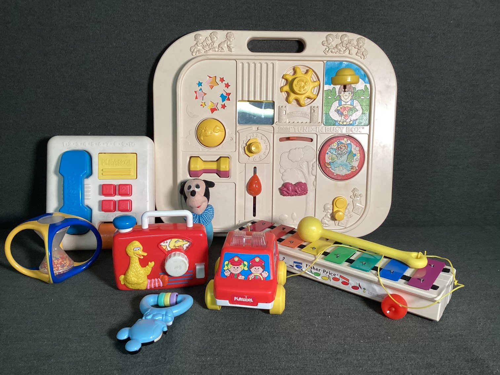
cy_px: 188
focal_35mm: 31
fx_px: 448
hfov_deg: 58.3
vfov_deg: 45.4
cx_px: 250
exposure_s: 1/60
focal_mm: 3.3
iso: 125
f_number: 2.4
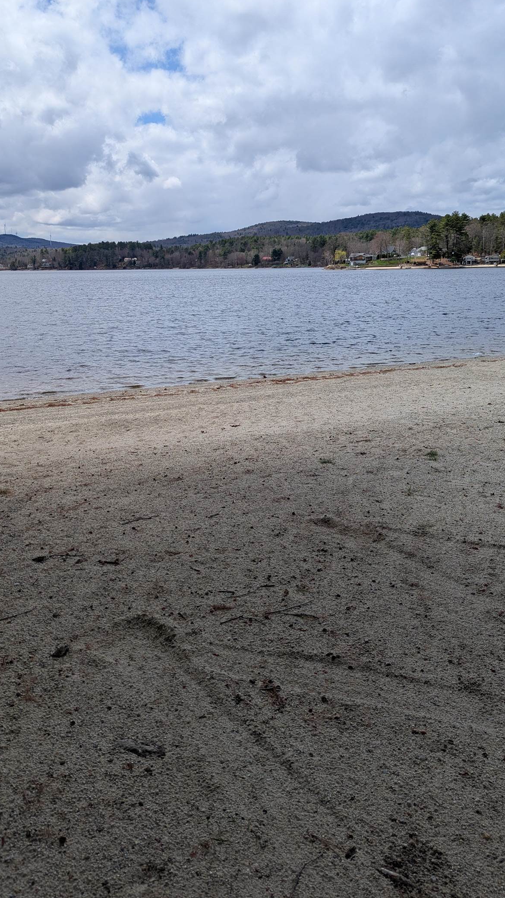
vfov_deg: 65.9
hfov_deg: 40.1
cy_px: 403
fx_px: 690
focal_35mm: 29
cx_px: 274
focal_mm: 6.81
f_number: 1.85
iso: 43
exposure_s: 1/3145
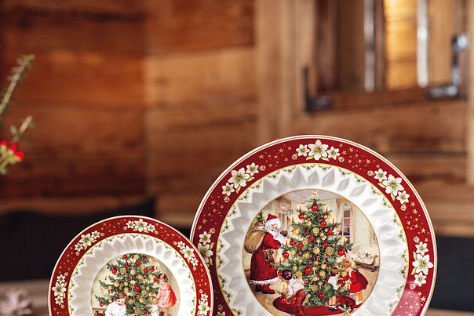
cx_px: 207
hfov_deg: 16.8
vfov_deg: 11.2
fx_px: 1607
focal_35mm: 122
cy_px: 202
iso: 100
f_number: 4.5
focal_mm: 85
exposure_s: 1/5
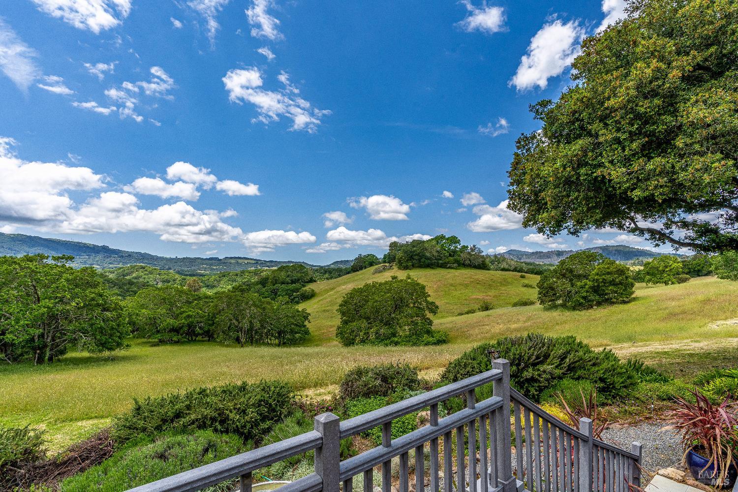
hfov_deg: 96.7
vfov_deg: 73.7
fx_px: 328
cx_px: 369
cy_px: 246
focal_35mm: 16
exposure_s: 1/500
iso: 320
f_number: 11
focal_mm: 16
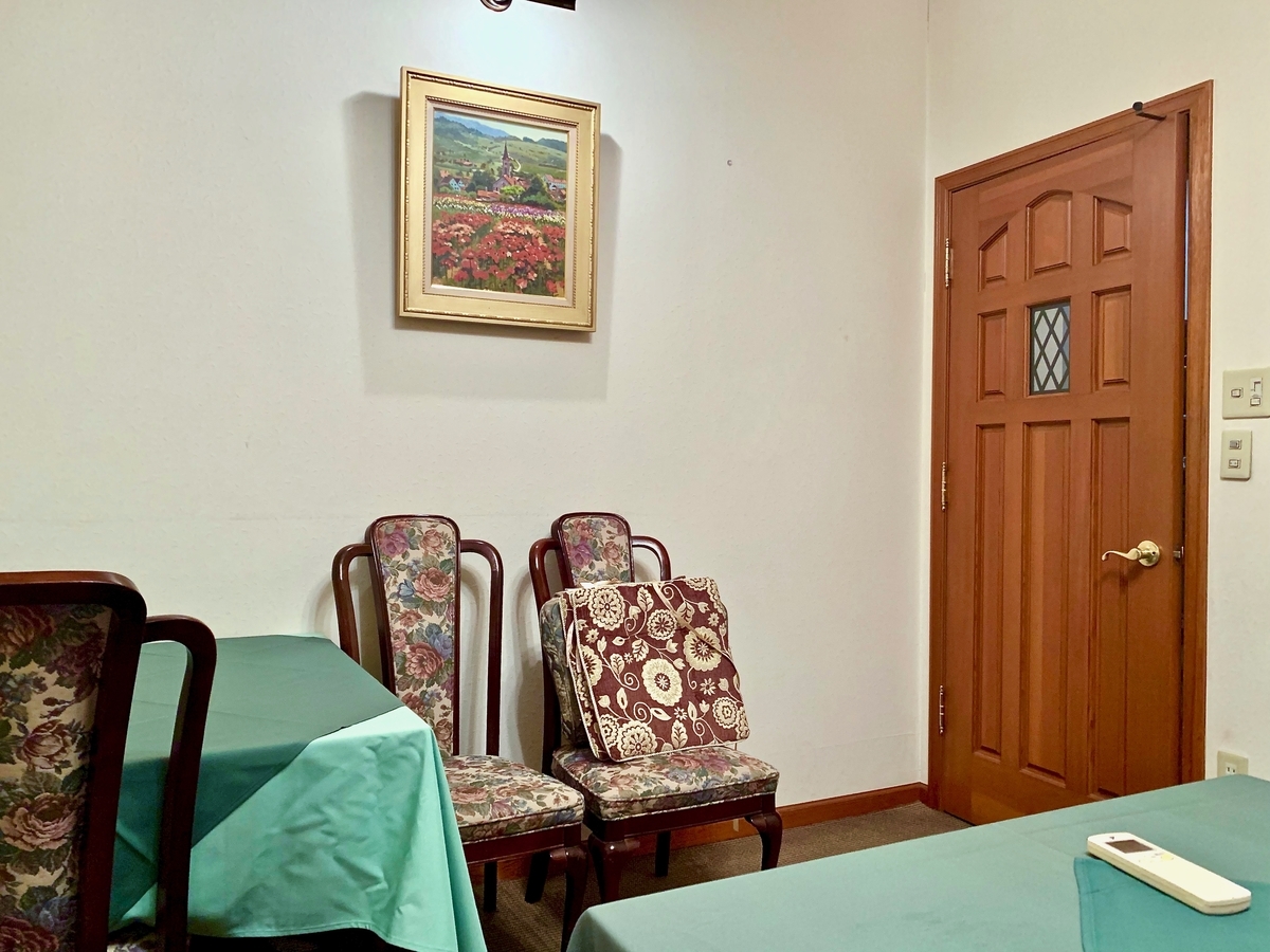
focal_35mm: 26
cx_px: 635
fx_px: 954
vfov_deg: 53.1
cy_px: 476
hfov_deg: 67.3
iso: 250
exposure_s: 1/33
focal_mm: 4.25
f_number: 1.8
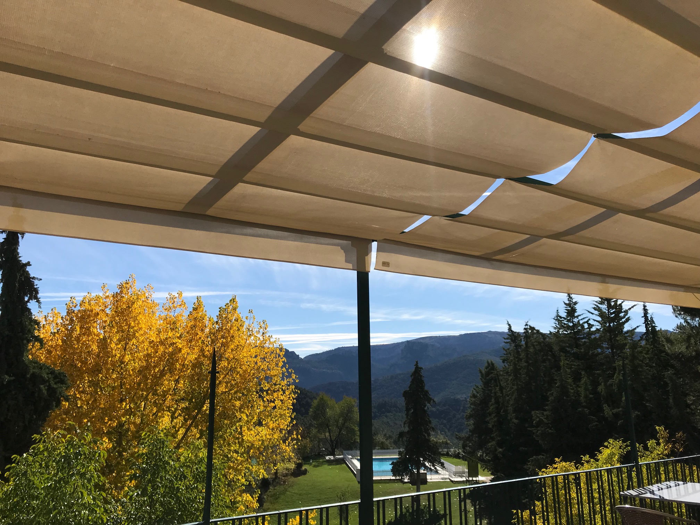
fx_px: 566
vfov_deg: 49.7
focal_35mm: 28
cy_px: 262
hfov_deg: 63.4
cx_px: 350
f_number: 1.8
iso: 20
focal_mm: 3.99
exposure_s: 1/3425
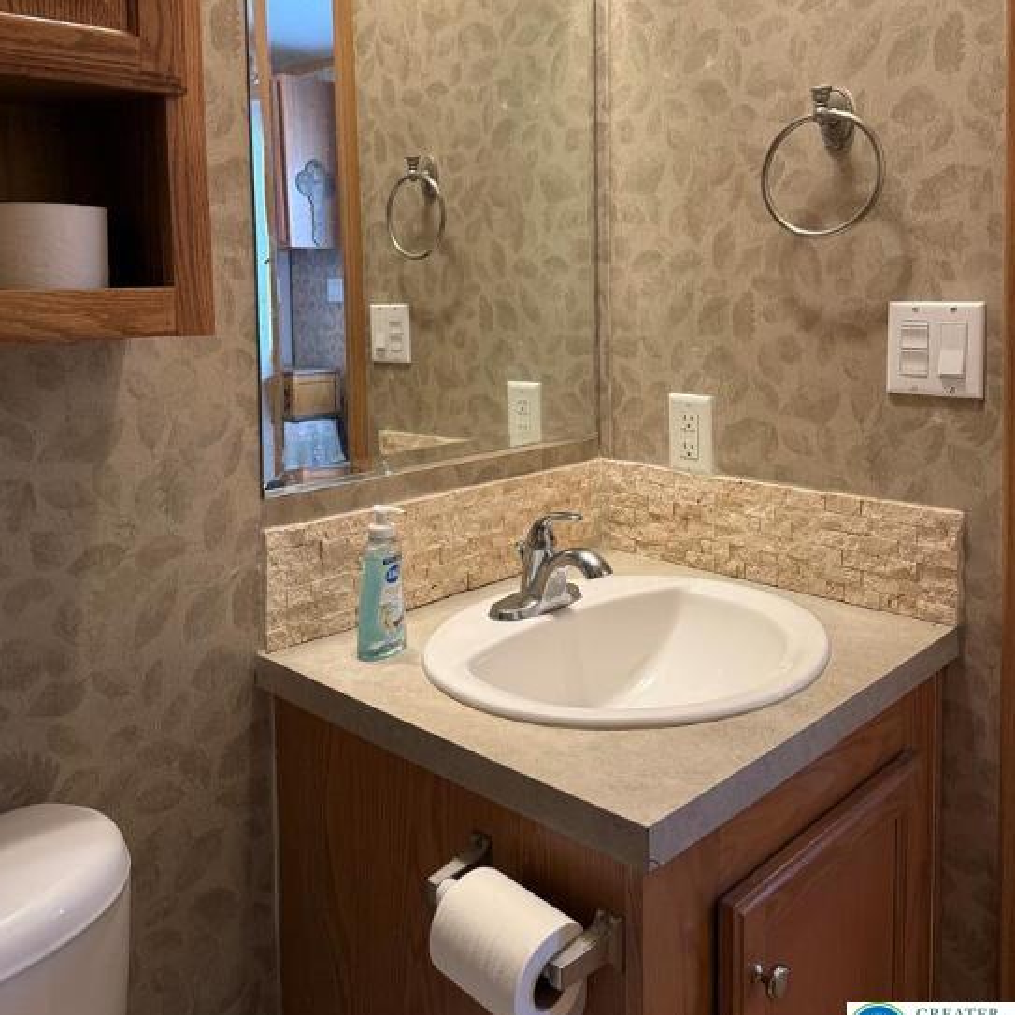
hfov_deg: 54.0
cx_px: 523
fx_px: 995
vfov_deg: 53.2
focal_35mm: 30
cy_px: 355
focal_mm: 6.76
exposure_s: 1/60
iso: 200
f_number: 1.78
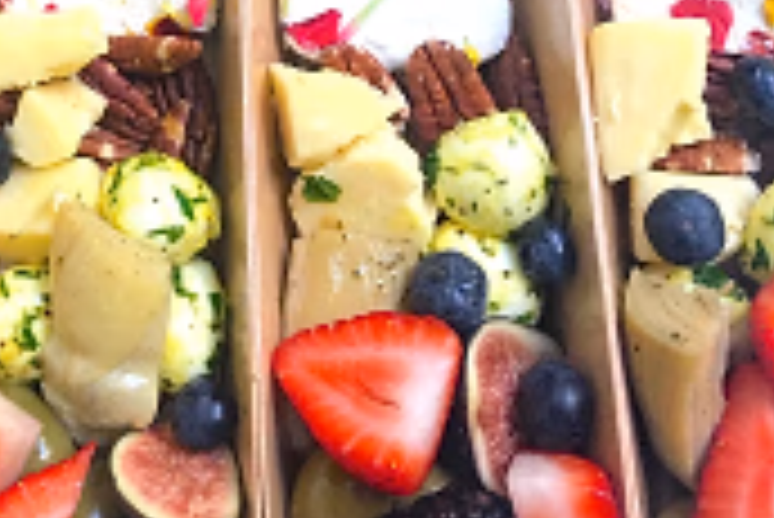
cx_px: 108
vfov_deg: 17.2
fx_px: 1506
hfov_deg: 28.0
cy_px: -302
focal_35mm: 70
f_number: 2.2
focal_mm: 4.15
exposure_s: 1/30
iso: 32
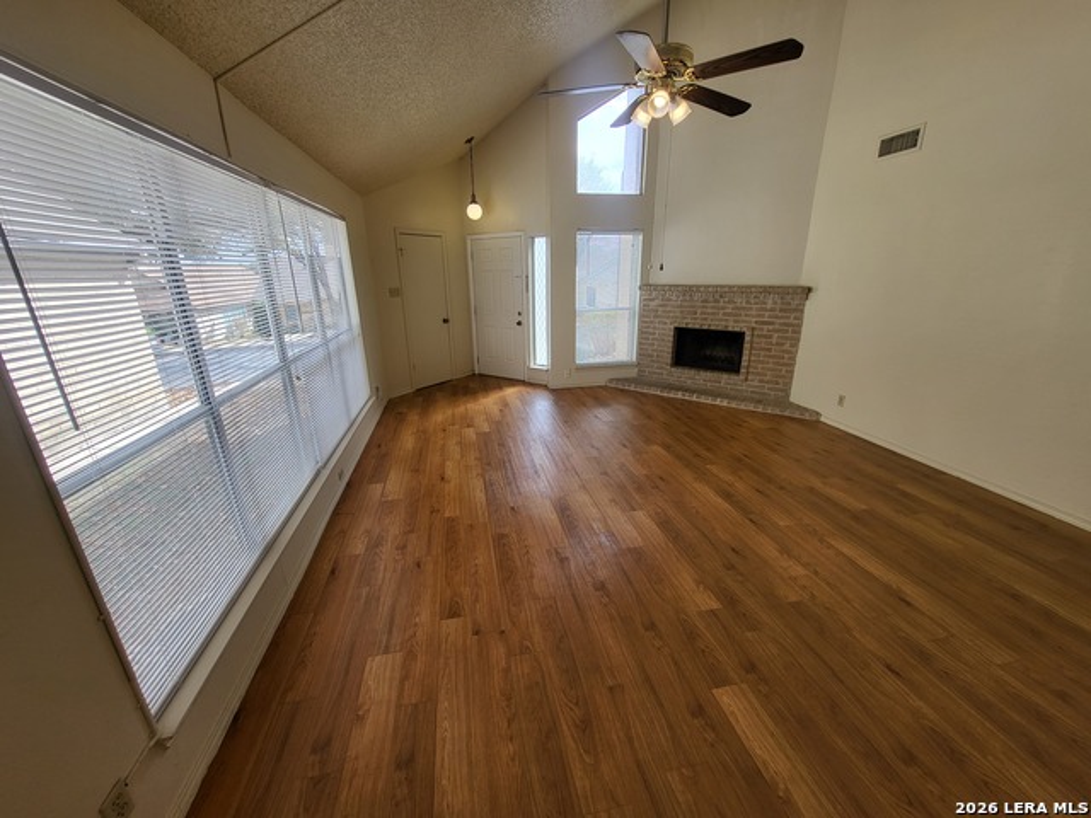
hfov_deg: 106.2
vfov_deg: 89.9
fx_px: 410
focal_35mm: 13
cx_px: 546
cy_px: 409
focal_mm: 1.74
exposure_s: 1/120
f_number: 2.2
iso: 32
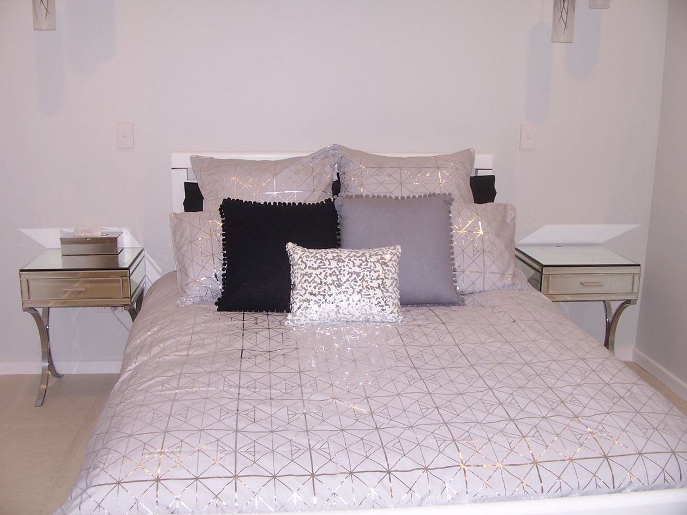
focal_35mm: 35
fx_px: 695
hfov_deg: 52.6
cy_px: 258
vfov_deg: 40.7
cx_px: 344
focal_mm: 6
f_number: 2.8
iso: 80
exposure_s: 1/60
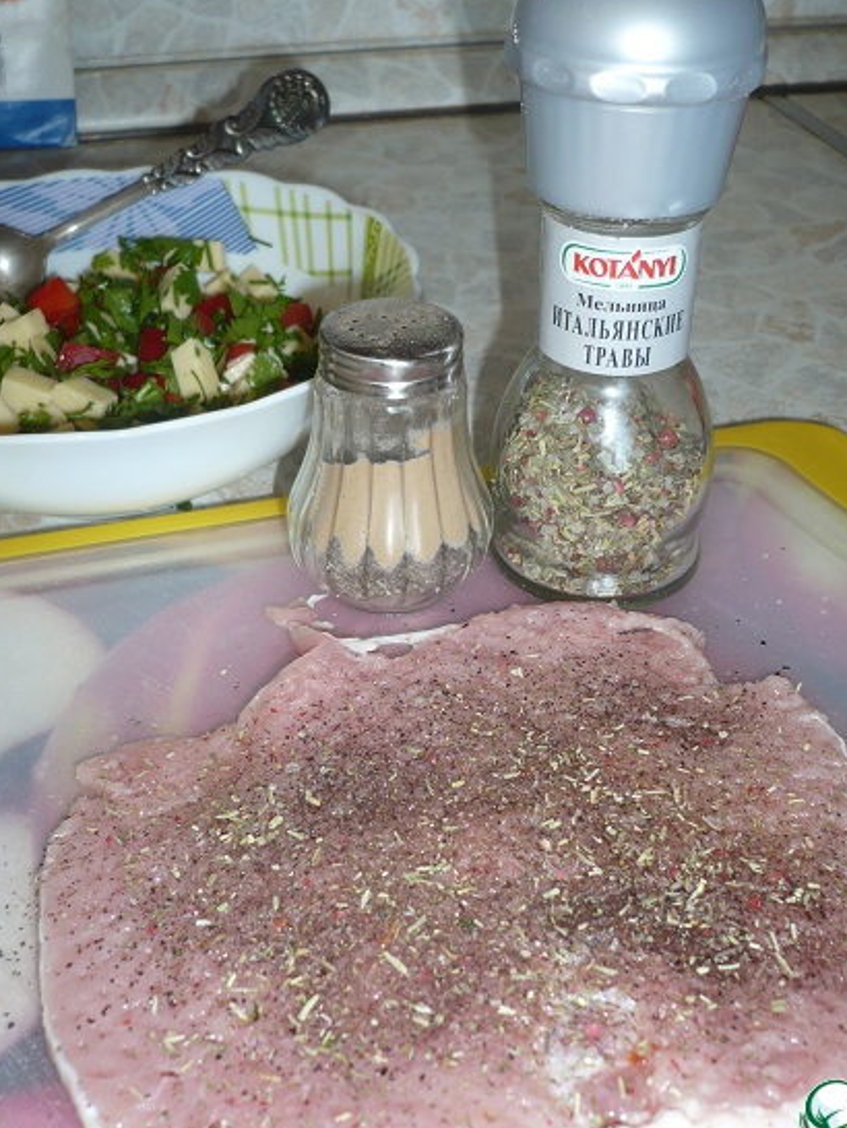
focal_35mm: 41
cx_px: 438
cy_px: 581
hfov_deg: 35.2
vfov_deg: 45.8
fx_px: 1337
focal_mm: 5.8
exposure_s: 1/30
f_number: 2.8
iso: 100
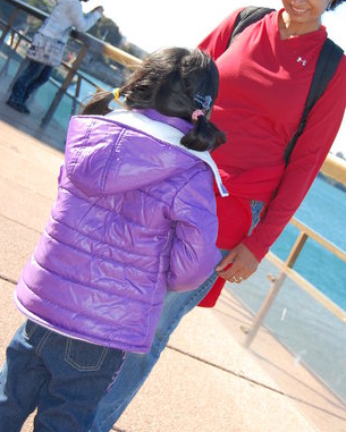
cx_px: 238
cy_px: 171
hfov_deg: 18.5
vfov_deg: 23.0
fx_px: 1059
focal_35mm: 83
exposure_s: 1/500
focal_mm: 35
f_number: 5.6
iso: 360
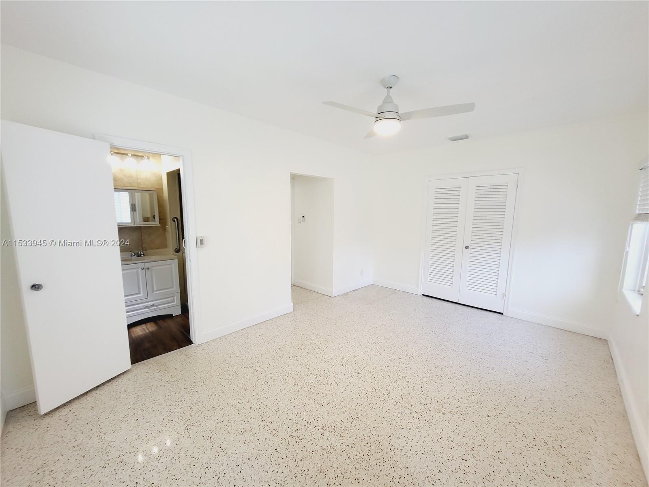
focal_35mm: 13
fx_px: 244
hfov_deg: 106.2
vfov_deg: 89.9
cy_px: 244
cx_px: 324
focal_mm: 1.74
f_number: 2.2
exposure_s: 1/60
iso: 125
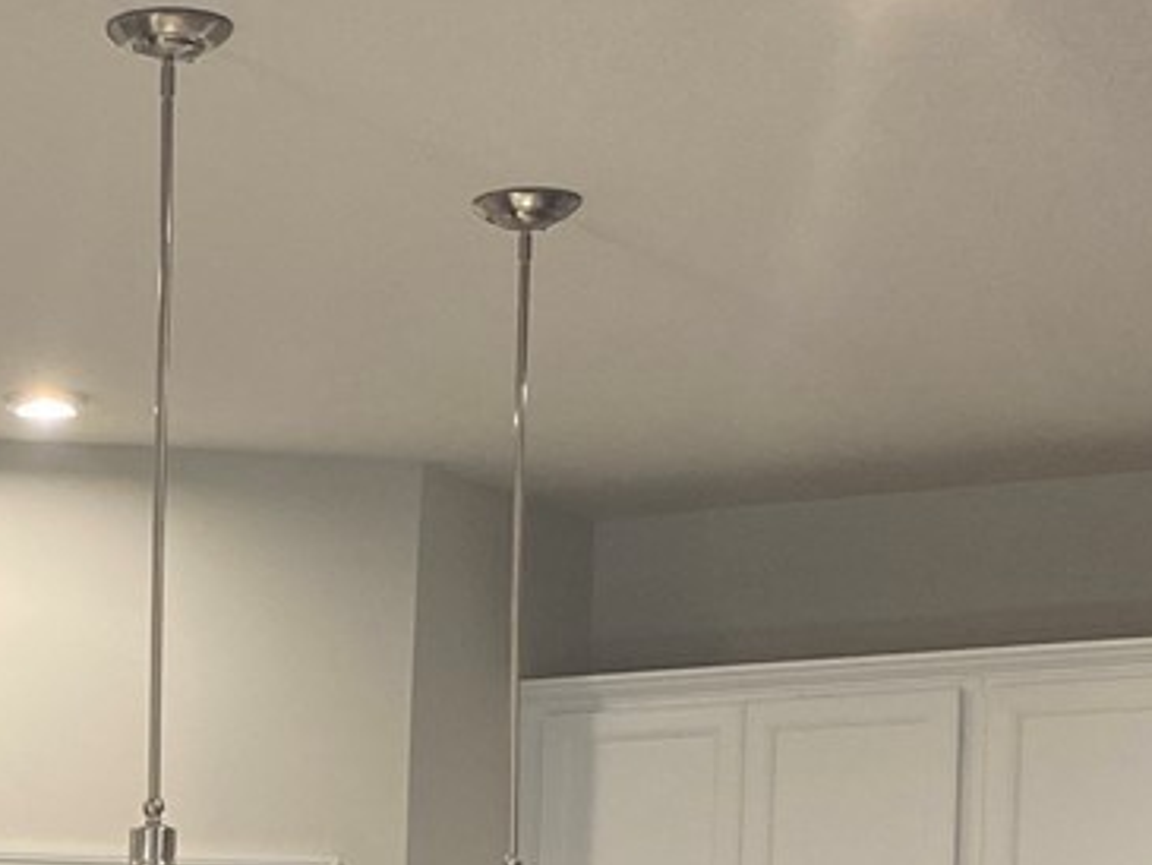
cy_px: 1304
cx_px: -120
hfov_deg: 16.7
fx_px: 3795
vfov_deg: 12.4
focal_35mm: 114
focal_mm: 4.25
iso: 80
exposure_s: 1/60
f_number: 1.8
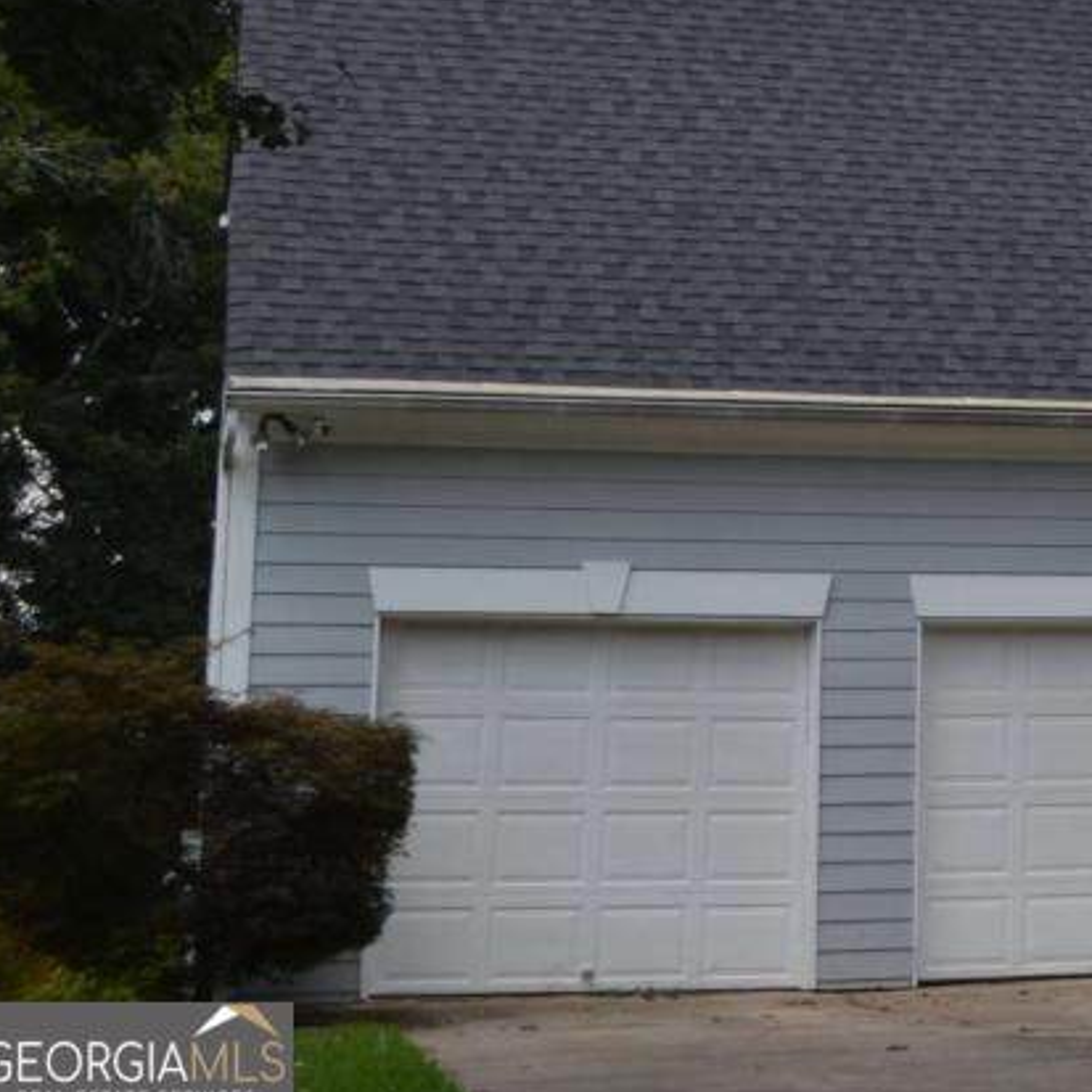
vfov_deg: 19.1
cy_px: 50
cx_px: 1563
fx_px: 3176
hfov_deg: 17.8
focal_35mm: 89
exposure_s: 1/200
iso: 100
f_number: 6.3
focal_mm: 24
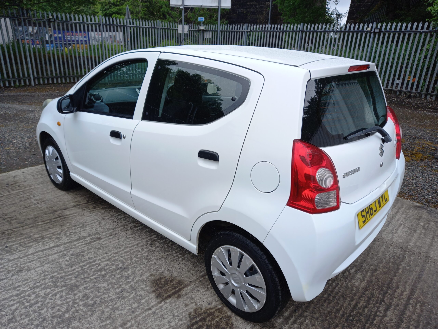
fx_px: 316
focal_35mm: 25
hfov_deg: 69.4
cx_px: 219
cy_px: 164
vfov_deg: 54.9
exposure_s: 1/330
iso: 25
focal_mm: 4.6
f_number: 2
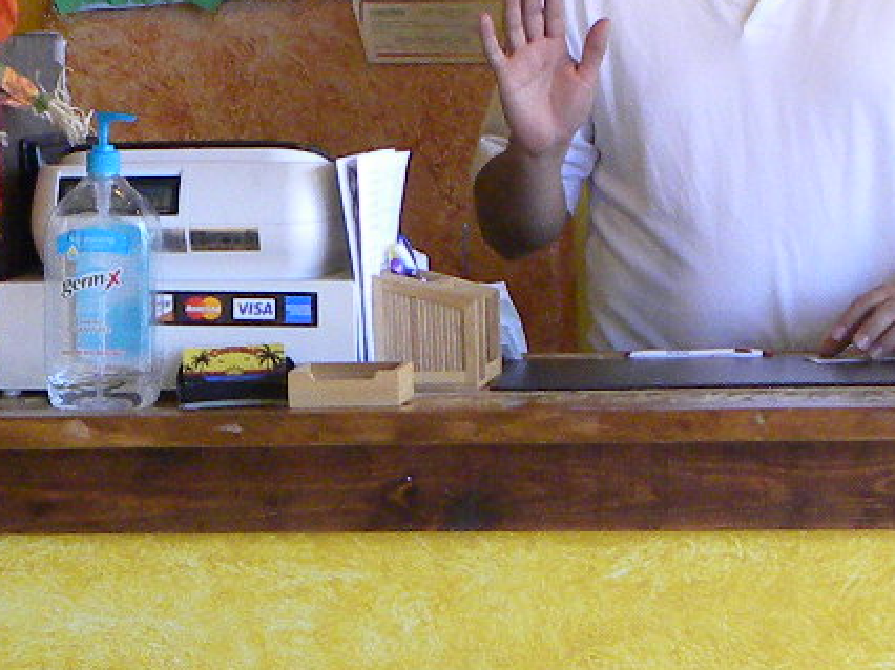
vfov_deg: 8.3
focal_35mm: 178
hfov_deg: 11.0
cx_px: 76
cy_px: 155
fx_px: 4600
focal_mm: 6.6
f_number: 3.2
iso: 189
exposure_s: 1/69.8
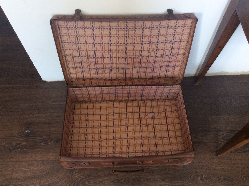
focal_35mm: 32
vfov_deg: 44.1
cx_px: 124
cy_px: 93
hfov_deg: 56.9
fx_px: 230
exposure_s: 1/25
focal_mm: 3.3
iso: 40
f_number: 2.4
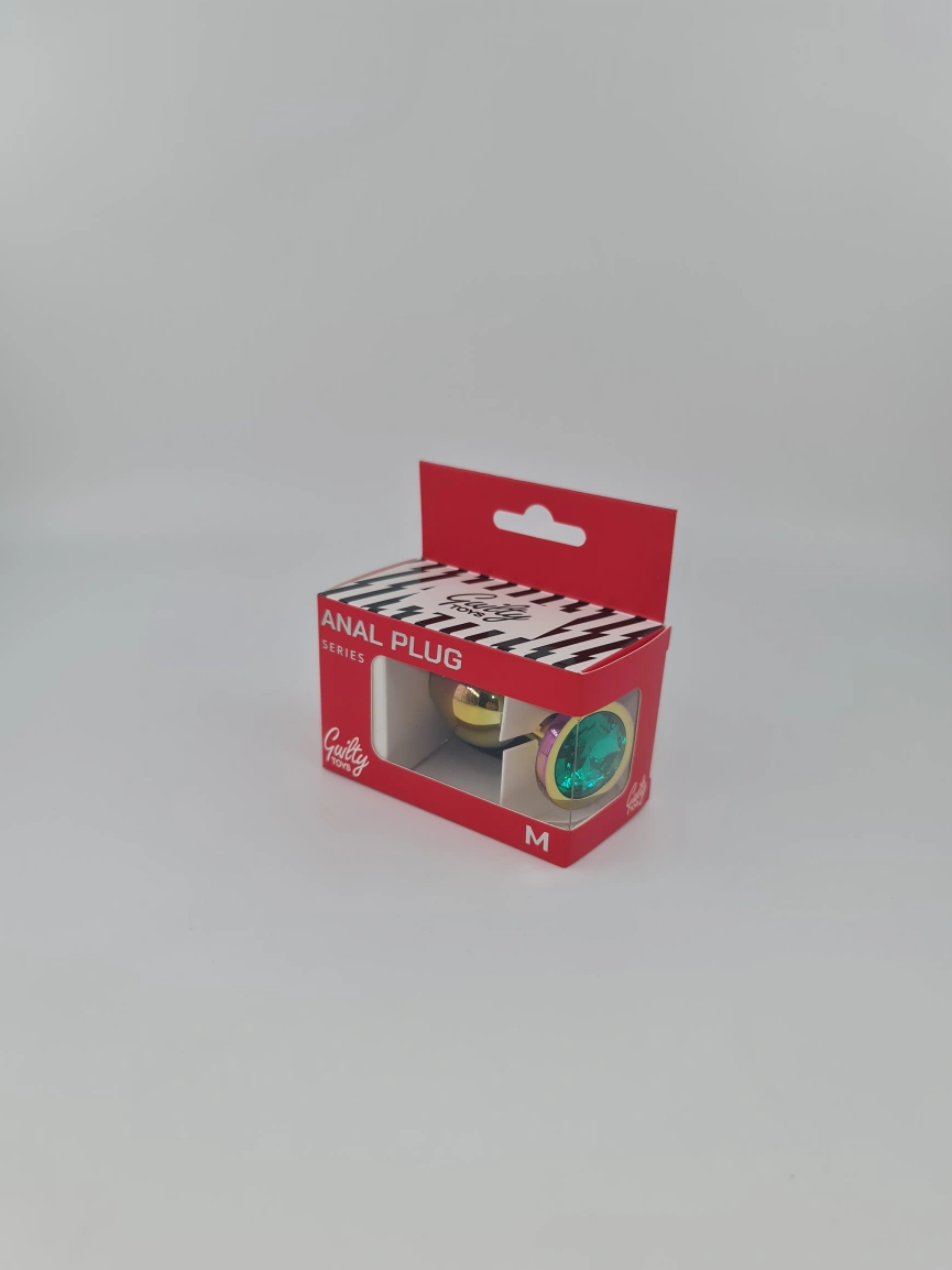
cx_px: 494
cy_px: 654
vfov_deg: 67.3
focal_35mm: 26
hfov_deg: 53.0
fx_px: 954
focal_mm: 7
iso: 50
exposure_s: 1/422
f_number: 1.8
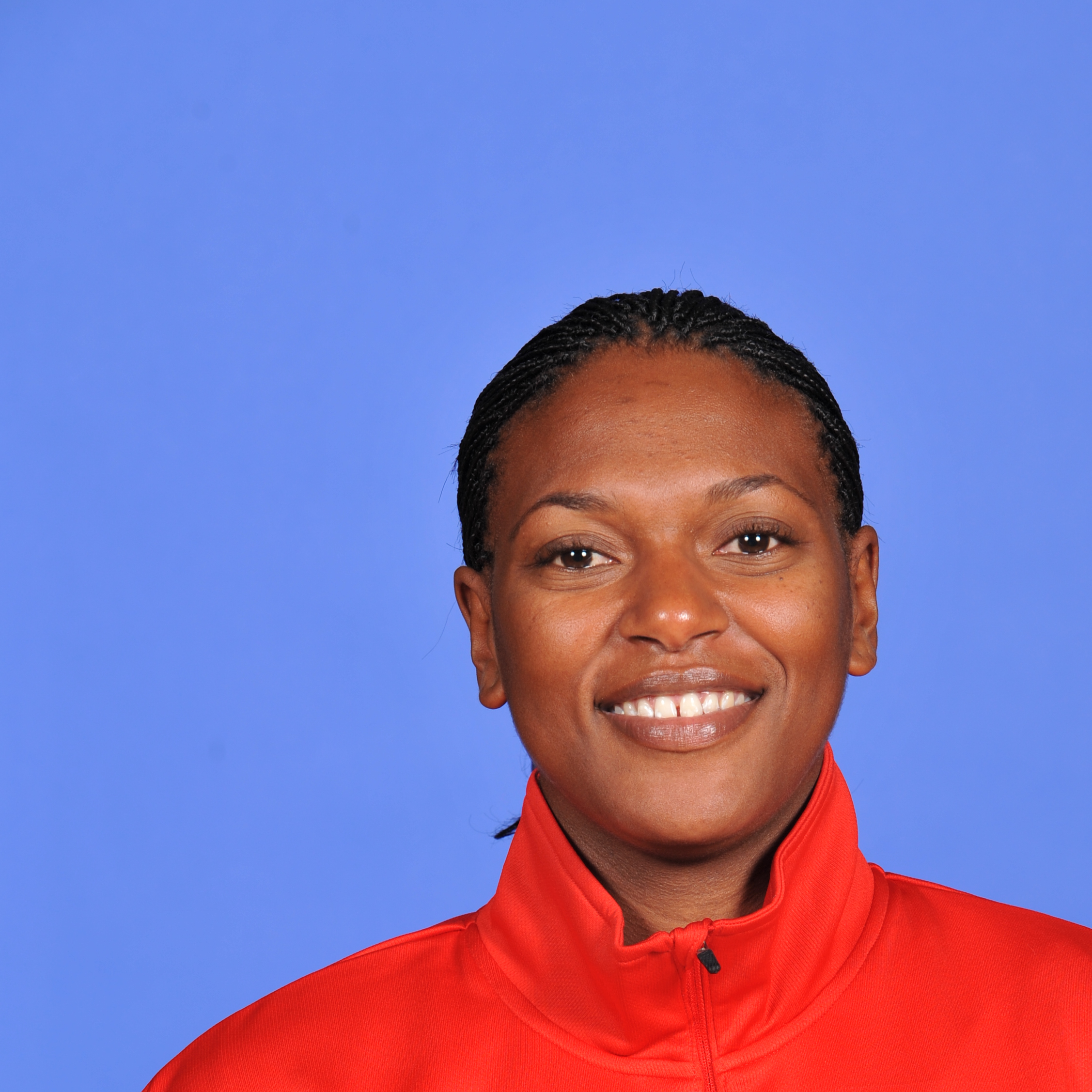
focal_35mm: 186
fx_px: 6638
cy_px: 958
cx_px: 630
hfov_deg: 9.4
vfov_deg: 9.4
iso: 250
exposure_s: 1/160
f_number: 8
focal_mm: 116
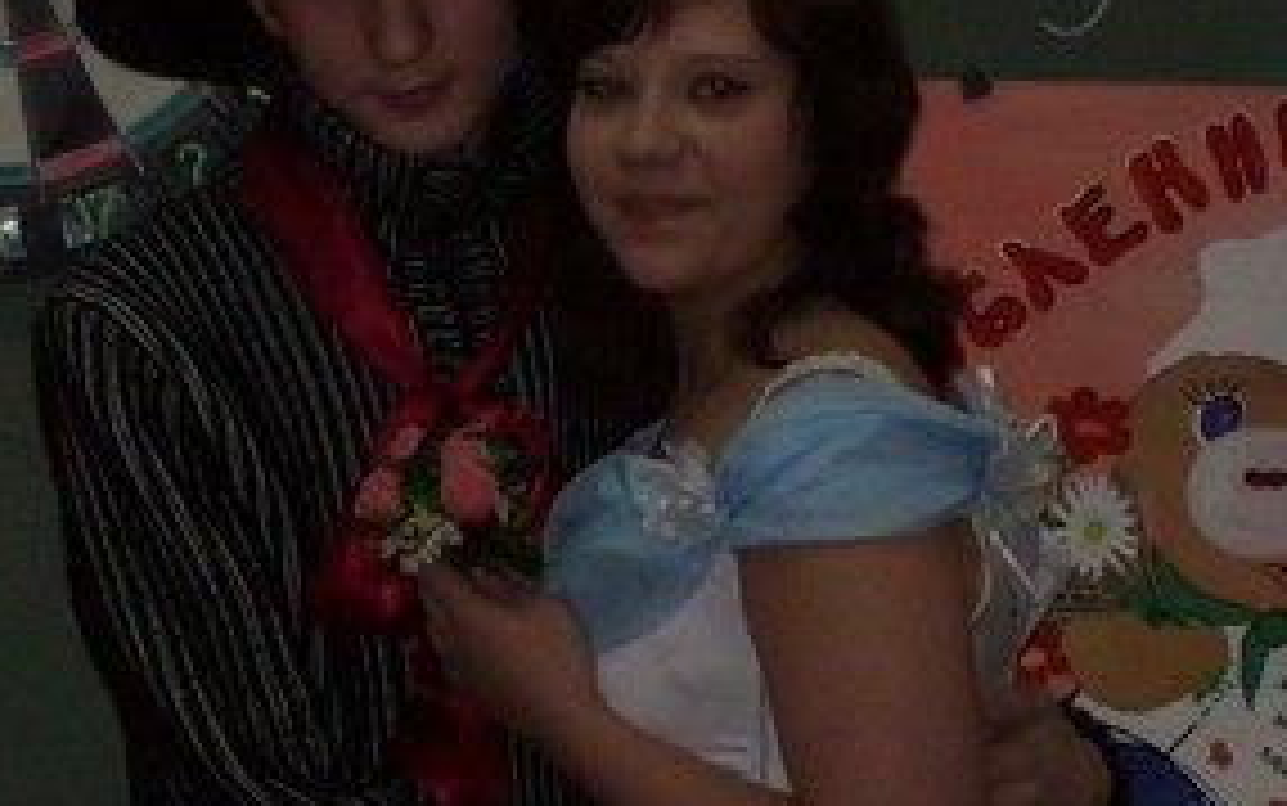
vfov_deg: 5.1
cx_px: 459
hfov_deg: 8.2
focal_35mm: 256
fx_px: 8983
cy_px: 311
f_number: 4.8
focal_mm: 18
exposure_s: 1/128
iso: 200
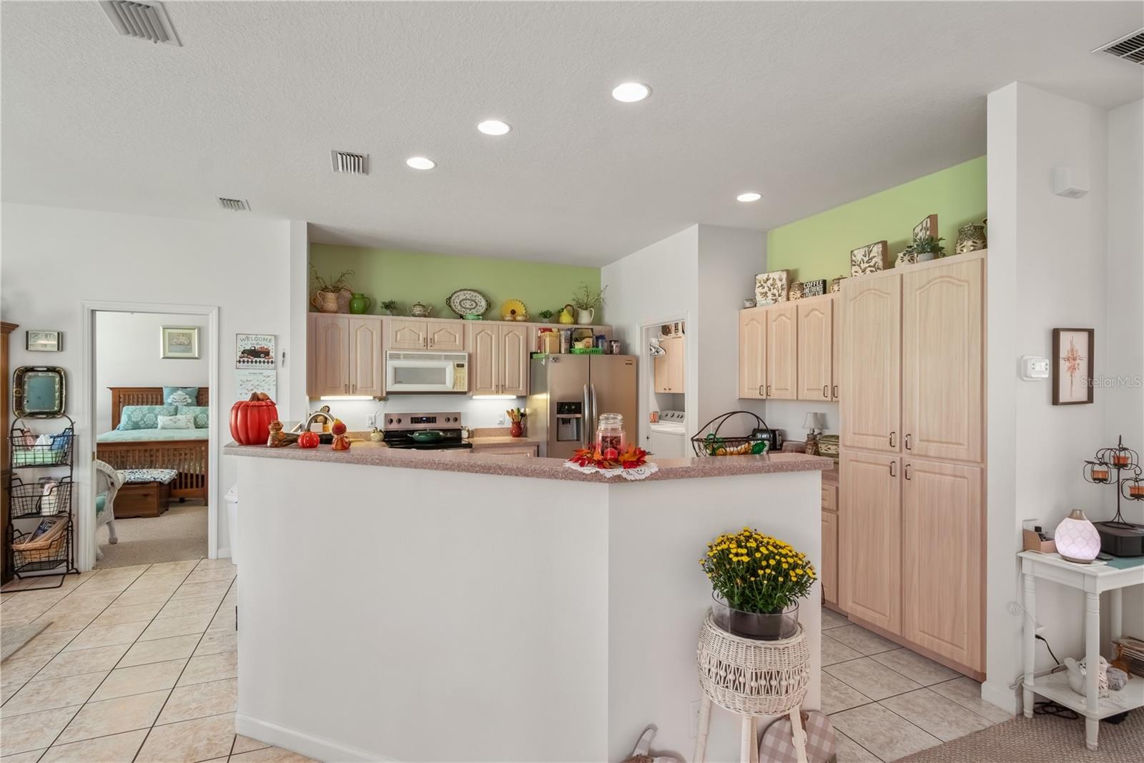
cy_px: 382
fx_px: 548
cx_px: 572
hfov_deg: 92.5
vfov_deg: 69.6
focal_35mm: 17
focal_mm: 11.5
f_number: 9
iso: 250
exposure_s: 1/3
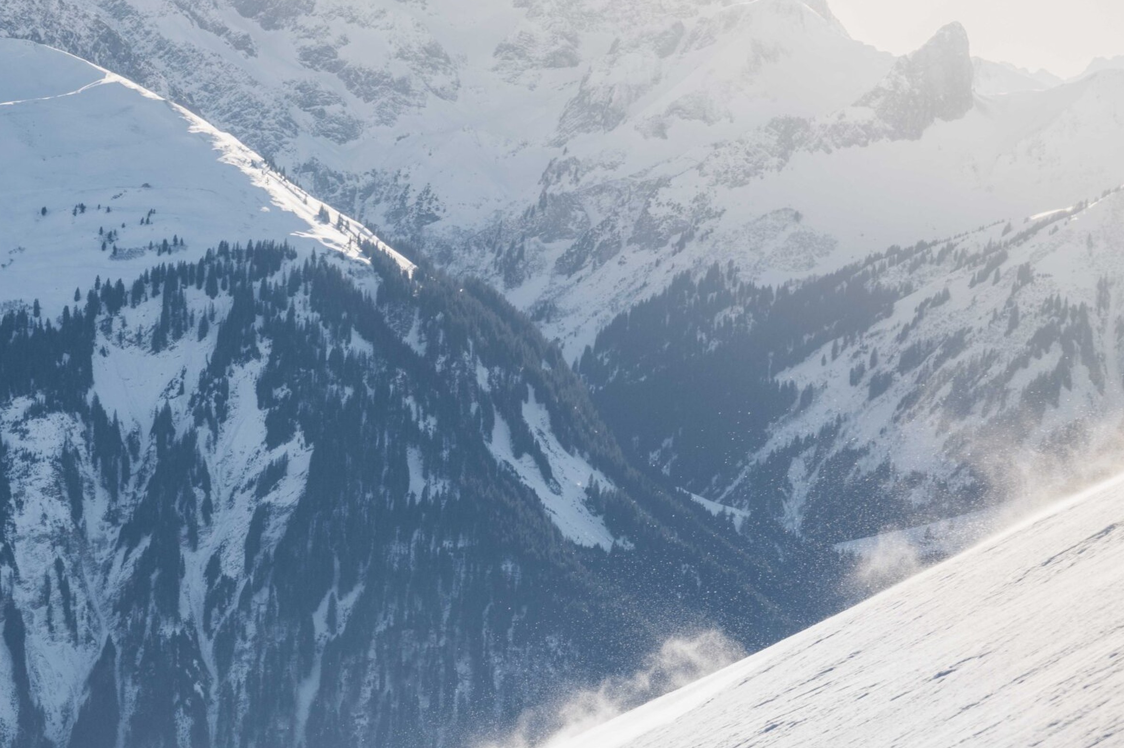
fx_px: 3900
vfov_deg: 10.9
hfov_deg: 16.3
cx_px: 205
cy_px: 608
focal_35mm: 125
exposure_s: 1/1250
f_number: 8
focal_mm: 76
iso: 400
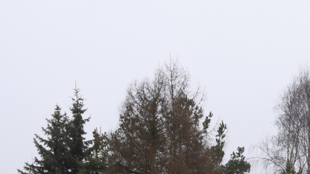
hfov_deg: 13.4
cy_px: 189
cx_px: 355
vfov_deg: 7.7
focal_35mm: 157
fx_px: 1290
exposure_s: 1/160
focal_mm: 40
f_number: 4.5
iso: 100
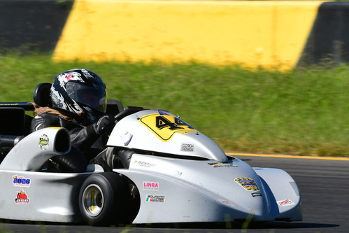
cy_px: 108
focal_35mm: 698
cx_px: 103
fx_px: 6768
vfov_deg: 2.0
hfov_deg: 3.0
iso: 500
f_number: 13
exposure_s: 1/640
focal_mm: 290
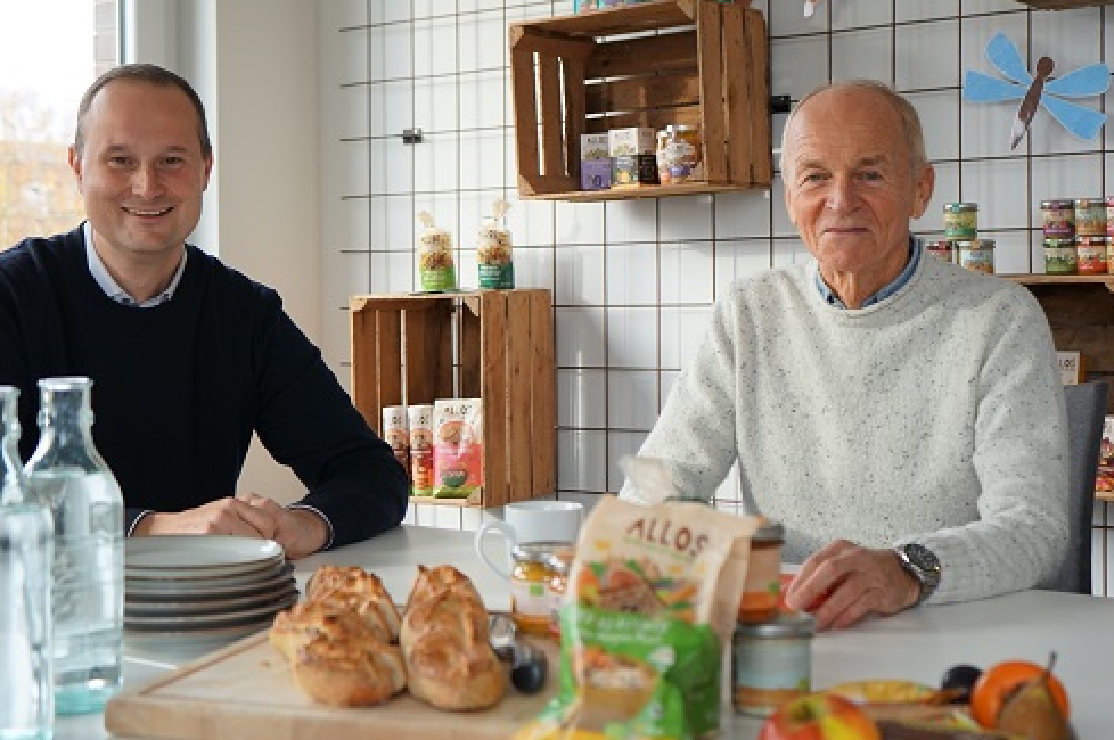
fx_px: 1638
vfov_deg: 25.4
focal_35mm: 53
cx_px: 556
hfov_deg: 37.6
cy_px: 296
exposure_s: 1/160
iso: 500
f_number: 4
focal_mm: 37
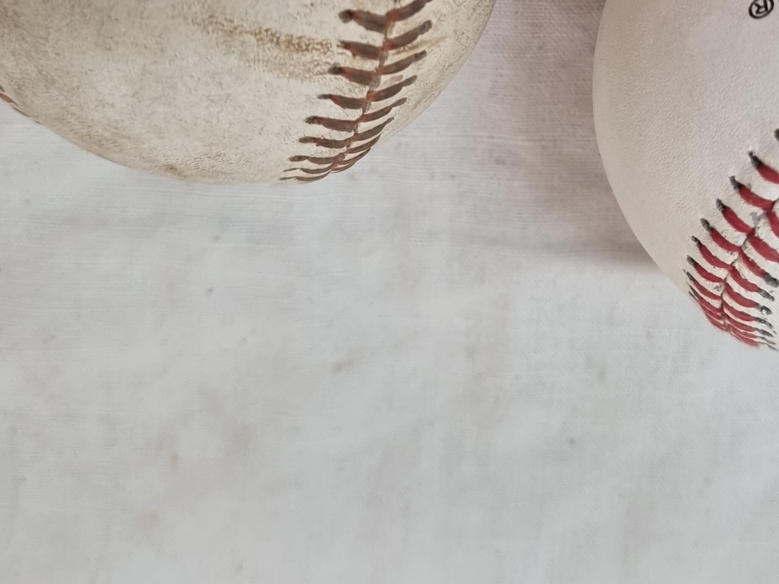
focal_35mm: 51
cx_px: 551
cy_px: 19
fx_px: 1148
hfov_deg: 36.9
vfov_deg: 27.2
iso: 200
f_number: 1.8
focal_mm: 5.4
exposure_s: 1/100
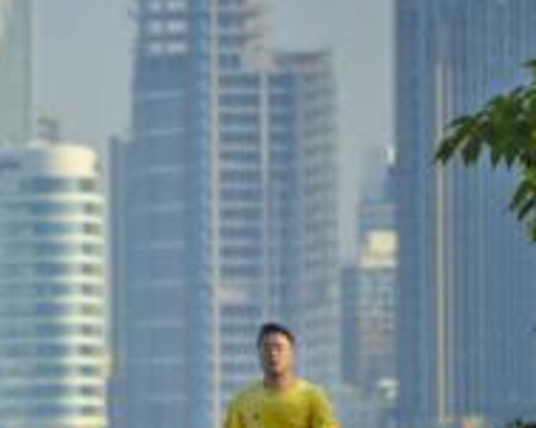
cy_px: 351
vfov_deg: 2.1
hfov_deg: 2.6
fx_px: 11844
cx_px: -71
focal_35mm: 747
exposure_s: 1/4000
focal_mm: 300
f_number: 5.6
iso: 1000
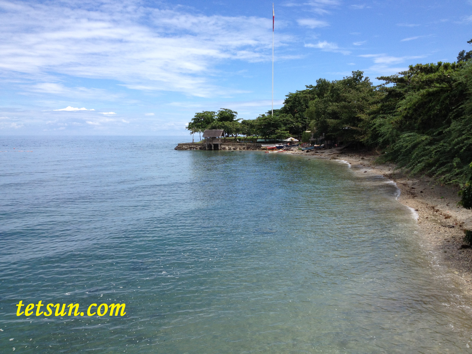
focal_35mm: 35
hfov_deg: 52.6
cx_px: 236
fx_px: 477
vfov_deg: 40.7
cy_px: 177
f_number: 2.4
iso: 50
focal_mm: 4.28
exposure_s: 1/1842
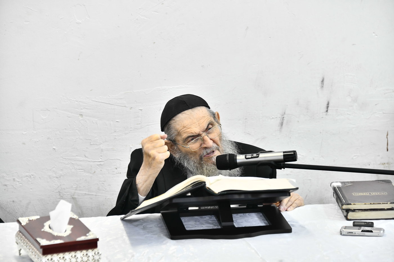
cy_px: 131
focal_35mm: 160
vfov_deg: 8.6
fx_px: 1751
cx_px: 197
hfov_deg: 12.8
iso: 2000
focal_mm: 160
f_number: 5.6
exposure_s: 1/125
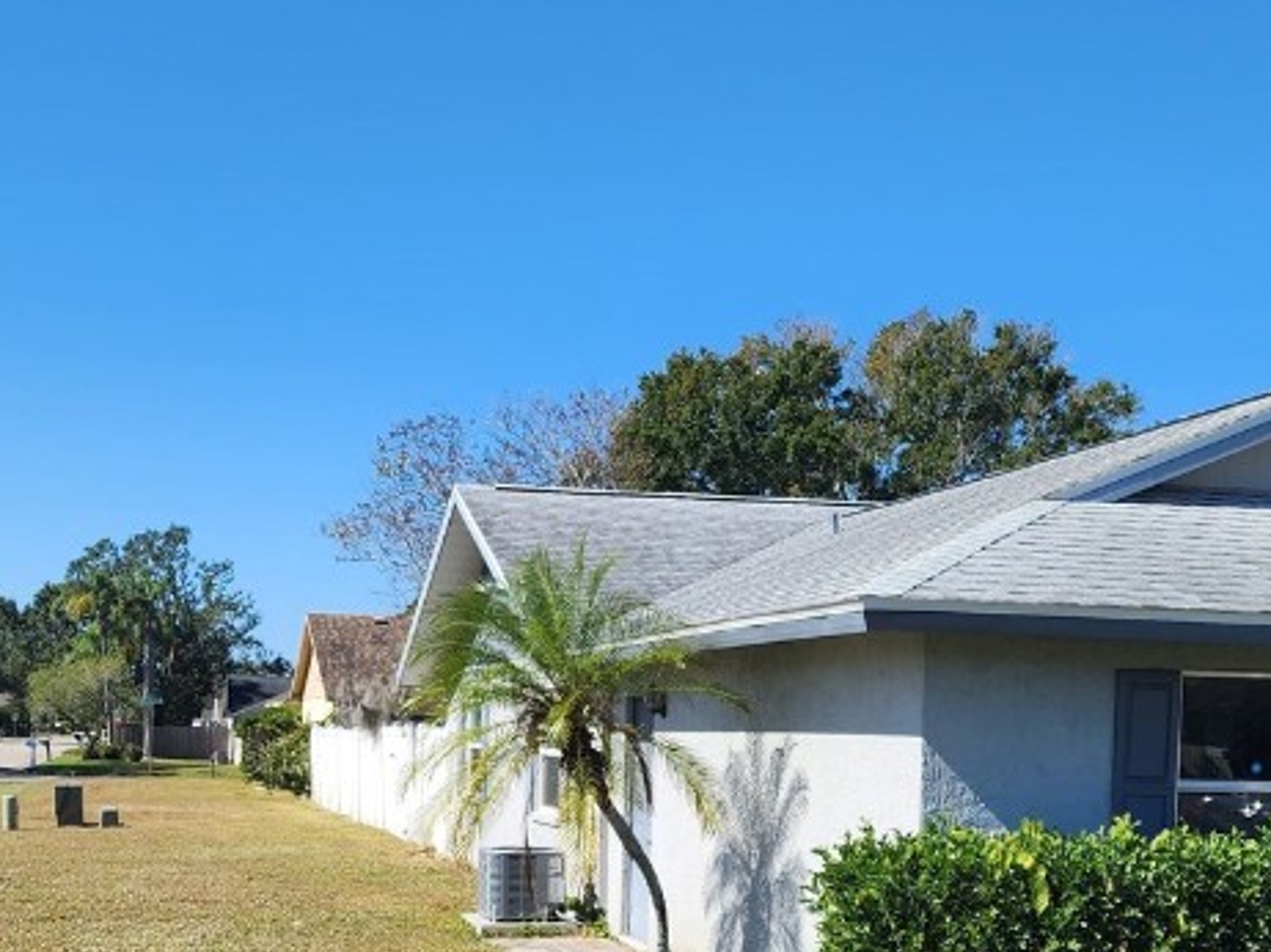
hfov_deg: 37.4
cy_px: 779
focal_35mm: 51
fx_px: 1872
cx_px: 503
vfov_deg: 27.9
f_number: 1.8
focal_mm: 6.4
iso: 12
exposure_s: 1/857
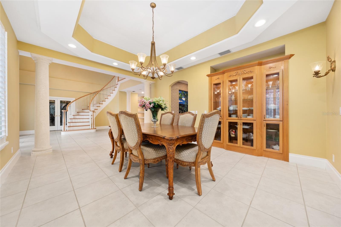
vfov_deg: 90.0
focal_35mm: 12
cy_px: 114
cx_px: 170
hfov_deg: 112.6
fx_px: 114
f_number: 7.1
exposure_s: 1/4
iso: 160
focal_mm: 12
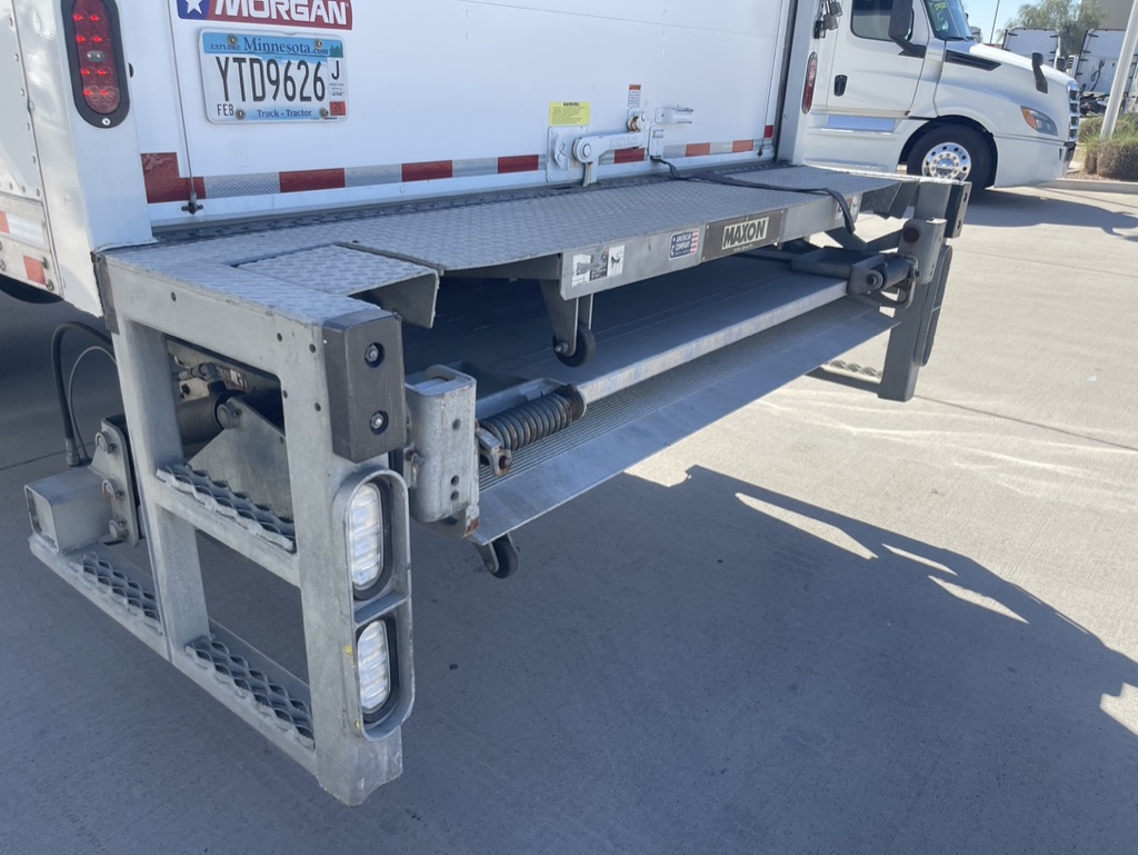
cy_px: 428
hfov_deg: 69.4
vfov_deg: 54.9
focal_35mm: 25
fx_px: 822
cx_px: 569
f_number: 1.6
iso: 32
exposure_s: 1/1252
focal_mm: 5.1
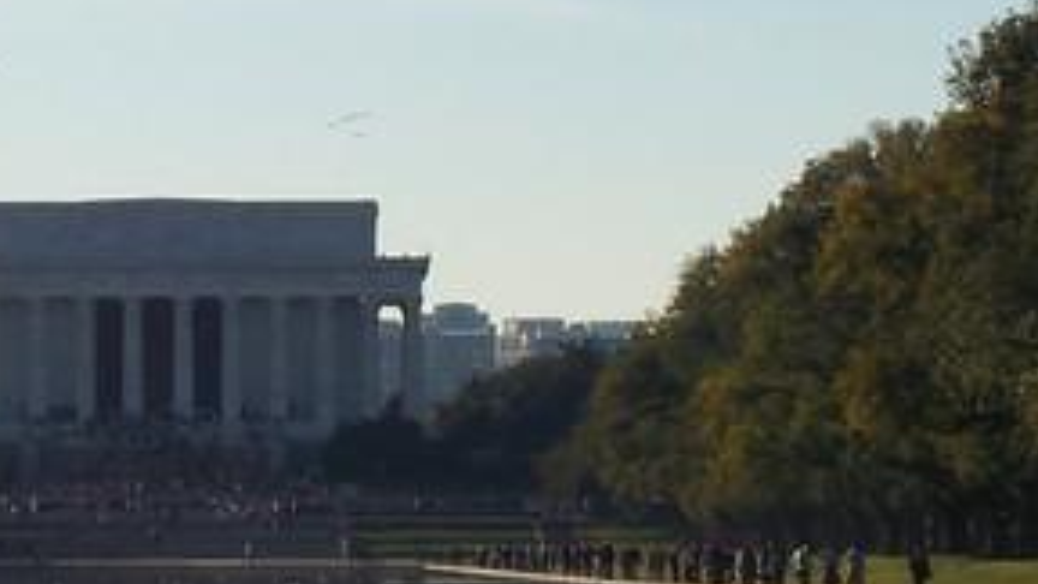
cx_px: 184
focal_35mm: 269
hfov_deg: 8.0
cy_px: 252
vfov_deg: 4.5
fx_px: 7404
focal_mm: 16.8
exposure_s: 1/250
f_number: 9.5
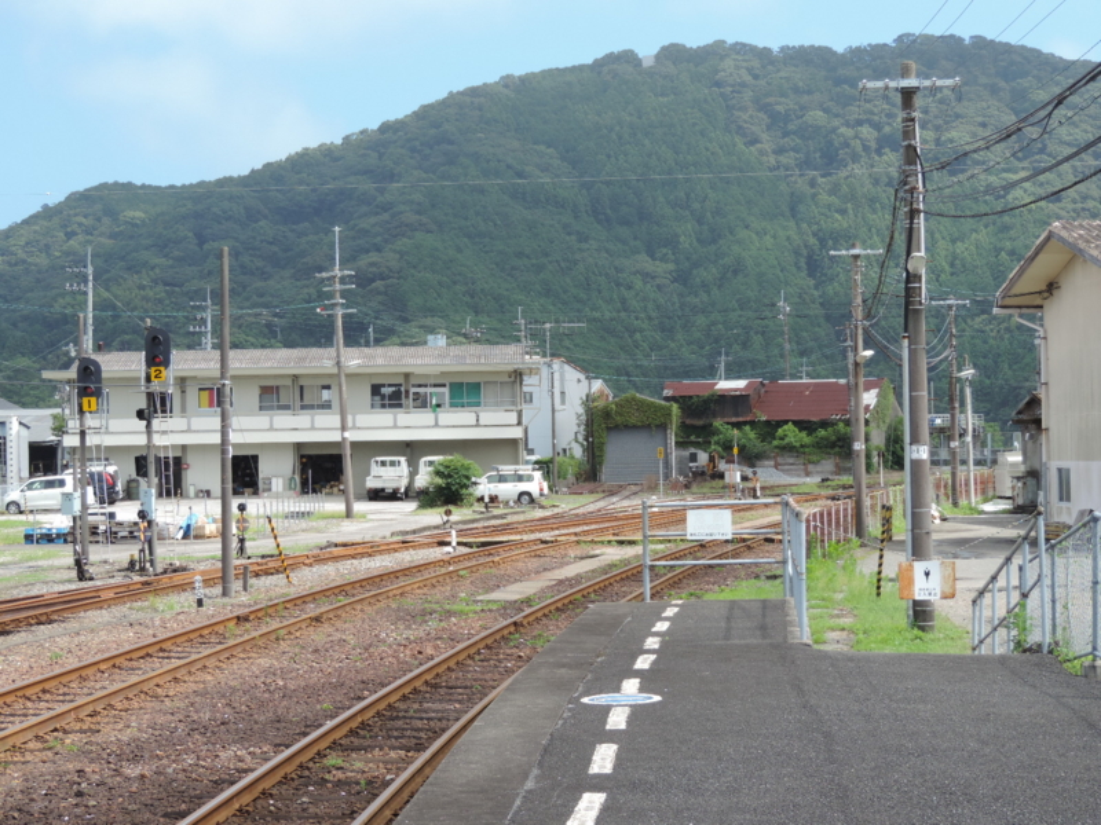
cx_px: 550
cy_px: 412
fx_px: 2226
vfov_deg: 21.0
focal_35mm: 70
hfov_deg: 27.8
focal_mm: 12.4
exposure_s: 1/400
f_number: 3.9
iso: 80
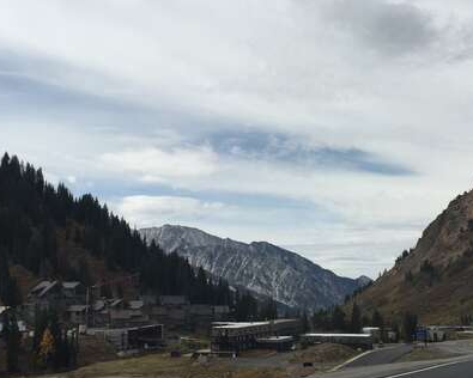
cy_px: 228
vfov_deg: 27.5
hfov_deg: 34.0
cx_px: 296
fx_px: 770
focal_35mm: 55
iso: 32
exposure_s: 1/3049
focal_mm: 4.15
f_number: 2.2
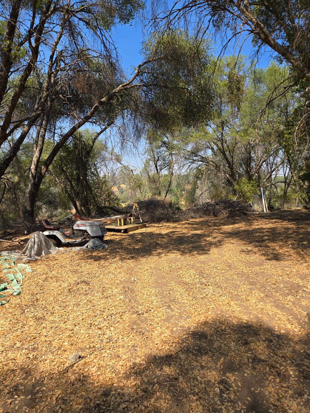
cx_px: 155
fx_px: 275
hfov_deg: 58.9
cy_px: 206
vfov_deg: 73.9
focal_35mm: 23
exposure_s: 1/1027
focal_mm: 5.4
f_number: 1.8
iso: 25
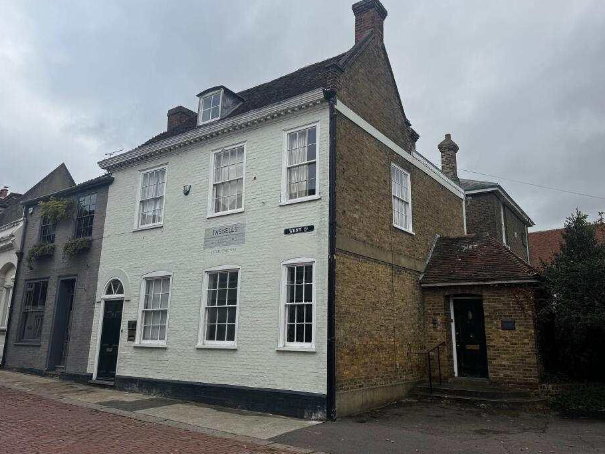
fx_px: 472
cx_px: 316
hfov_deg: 65.3
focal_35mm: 27
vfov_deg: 51.4
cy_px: 216
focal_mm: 6.76
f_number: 1.78
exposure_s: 1/2041
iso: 80
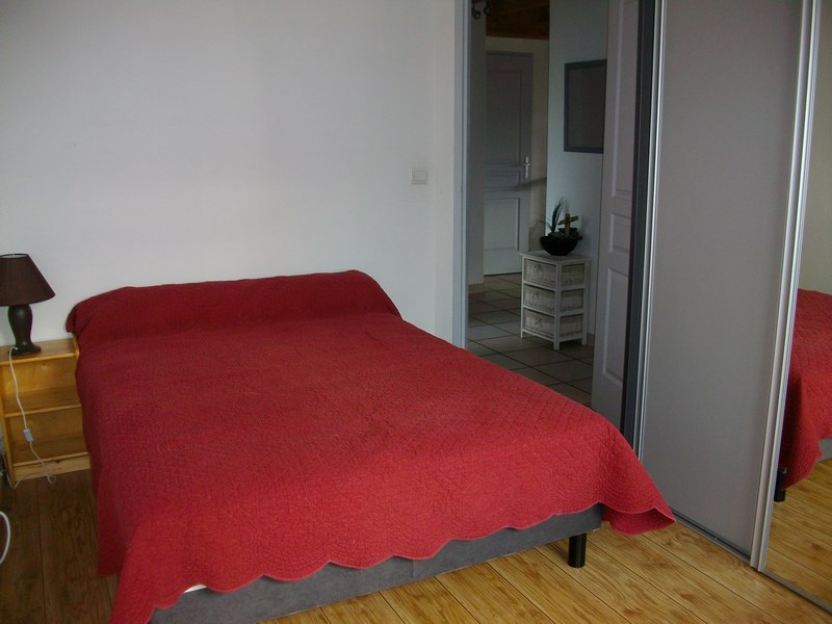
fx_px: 769
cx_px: 416
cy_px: 312
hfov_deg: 56.8
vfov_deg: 44.2
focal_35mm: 32
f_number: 2.9
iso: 125
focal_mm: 5.7
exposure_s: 1/40
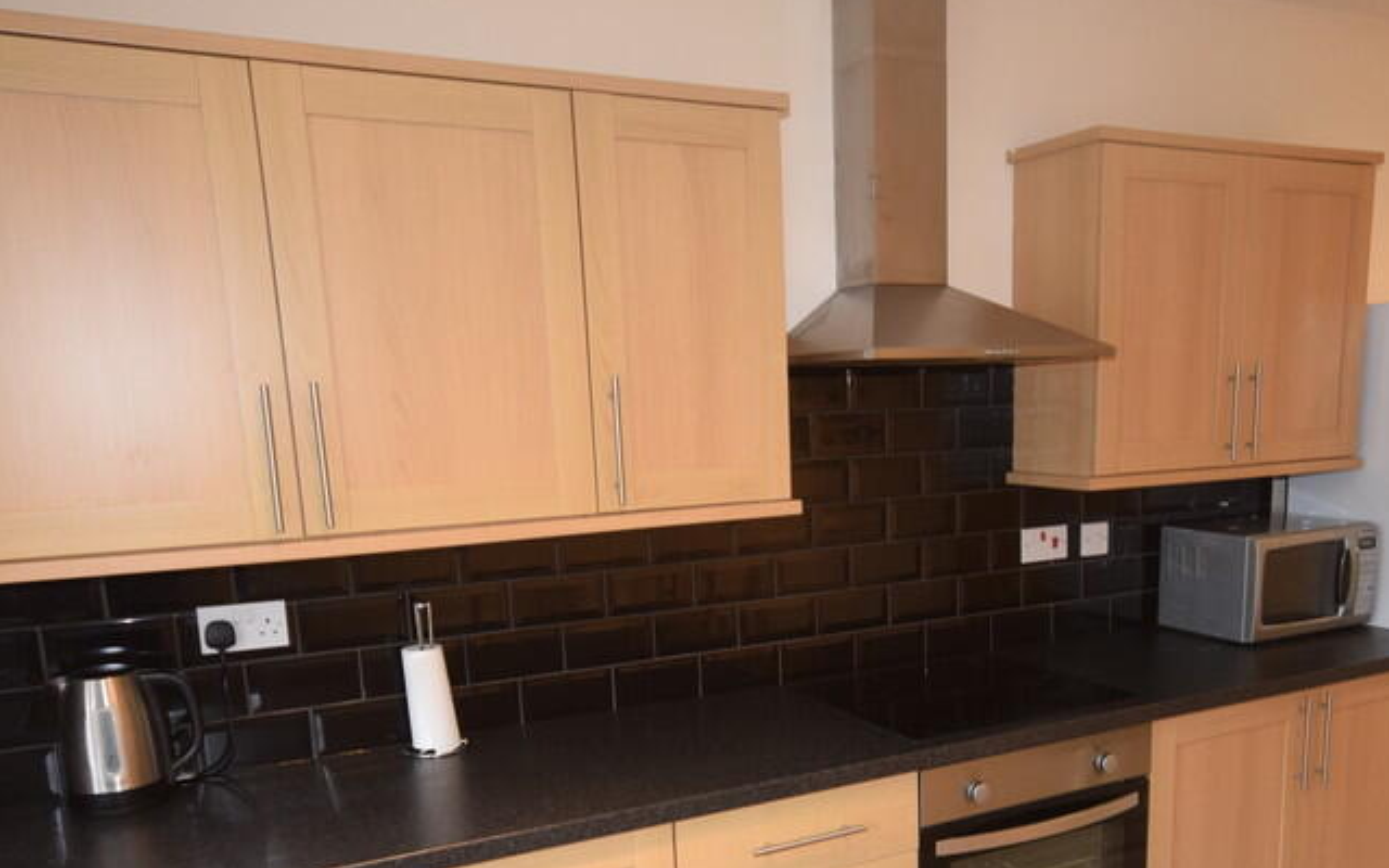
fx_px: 1204
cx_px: 794
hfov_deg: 59.7
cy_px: 646
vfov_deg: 38.7
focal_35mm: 32
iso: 1100
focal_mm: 13
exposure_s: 1/60
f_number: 4.5
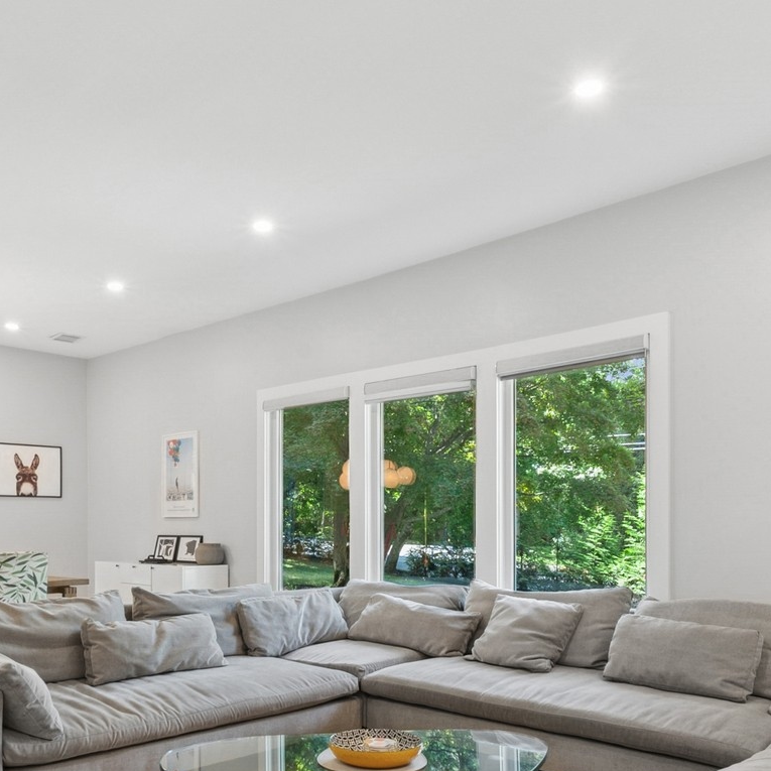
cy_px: 581
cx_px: 292
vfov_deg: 51.7
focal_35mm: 30
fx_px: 756
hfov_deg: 53.5
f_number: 11
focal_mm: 10
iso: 100
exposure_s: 1/1.67
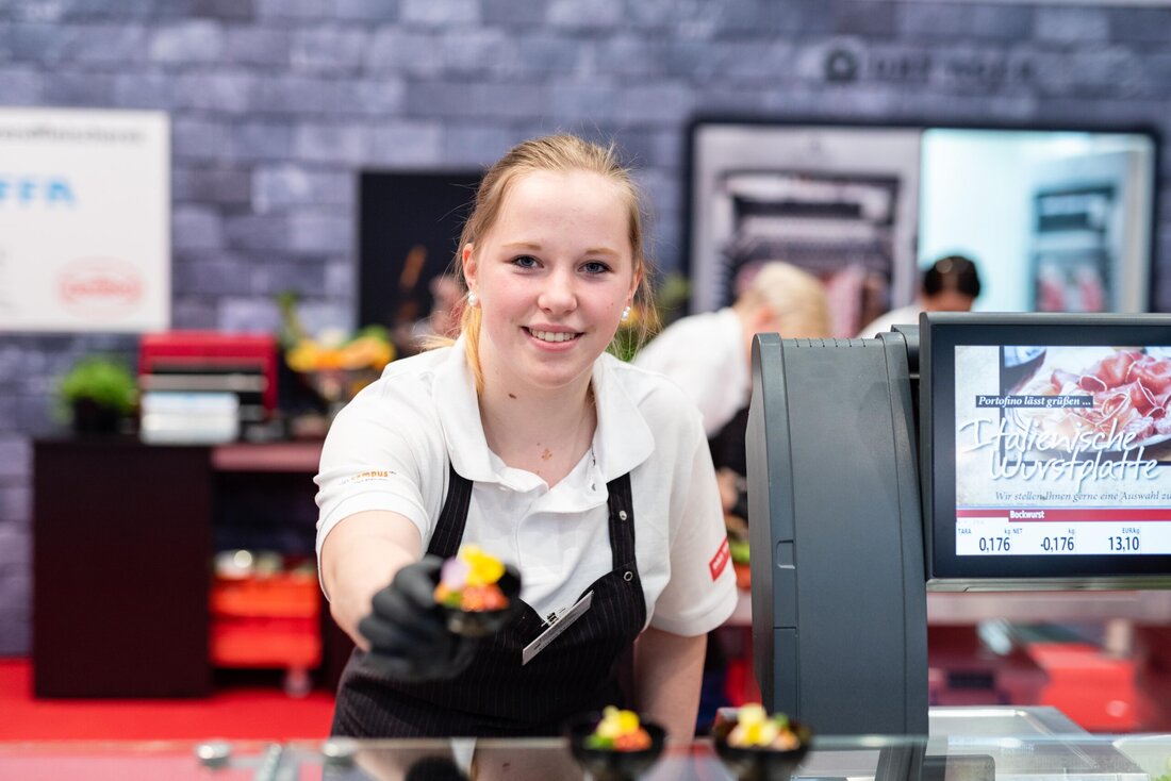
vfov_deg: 27.0
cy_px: 390
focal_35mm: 50
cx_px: 586
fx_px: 1627
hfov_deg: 39.6
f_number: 2.2
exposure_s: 1/400
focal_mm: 50
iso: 640
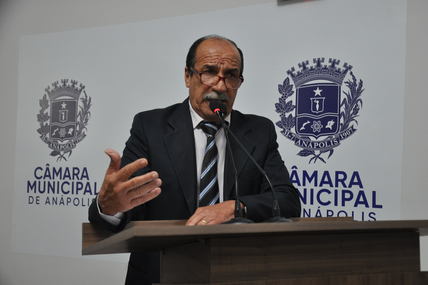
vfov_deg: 22.6
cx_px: 214
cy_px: 142
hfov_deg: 33.4
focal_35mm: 60
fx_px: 712
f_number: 6.3
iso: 1000
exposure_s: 1/60
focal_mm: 40
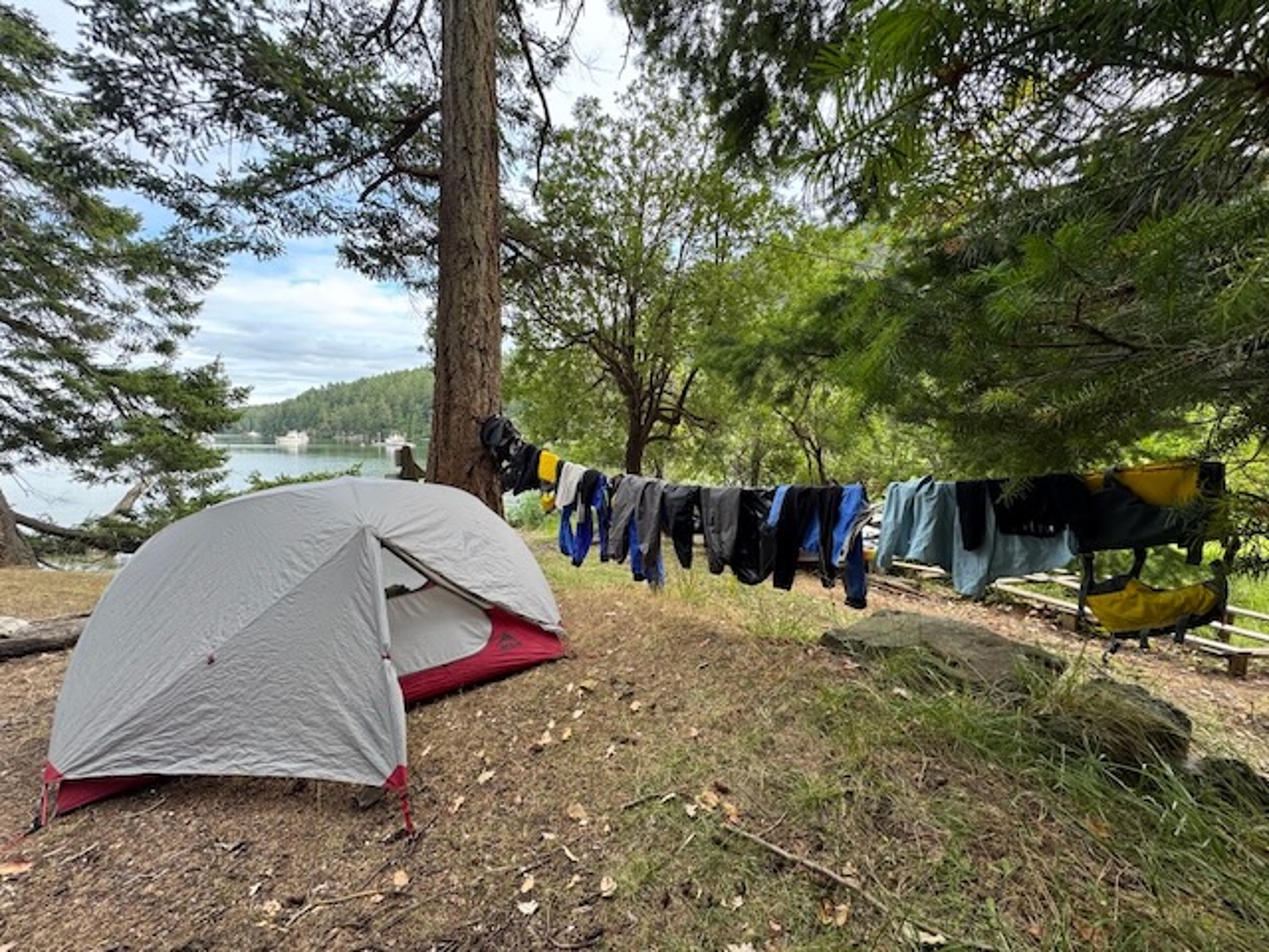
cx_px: 634
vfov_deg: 85.7
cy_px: 476
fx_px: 513
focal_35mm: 14
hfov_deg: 102.1
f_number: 2.2
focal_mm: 2.22
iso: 50
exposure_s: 1/99
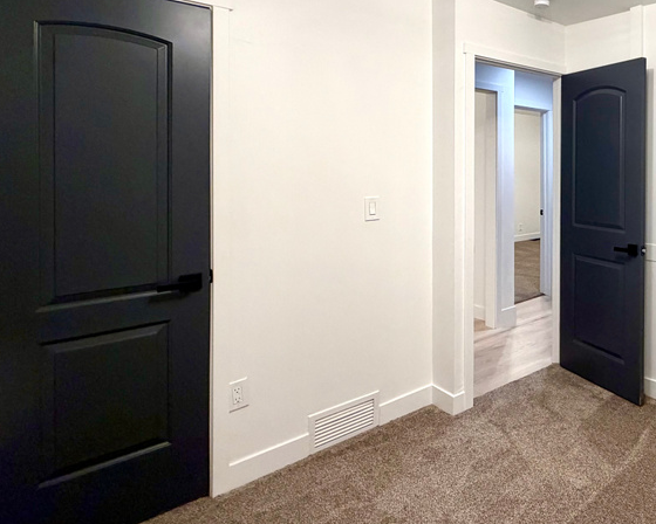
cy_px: 174
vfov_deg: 55.6
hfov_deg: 58.2
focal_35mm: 25
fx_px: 485
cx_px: 592
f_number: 2.2
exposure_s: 1/120
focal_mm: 2.22
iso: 250
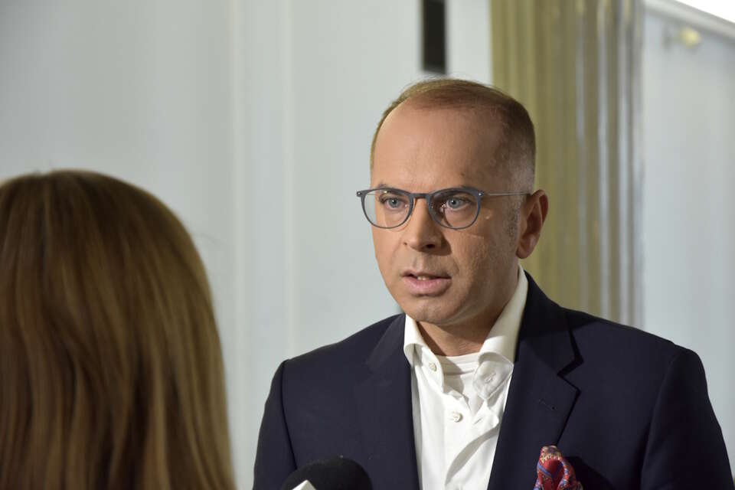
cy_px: 245
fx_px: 2450
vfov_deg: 11.4
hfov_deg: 17.1
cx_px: 368
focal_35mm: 120
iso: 1100
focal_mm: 80
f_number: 5.3
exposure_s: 1/60
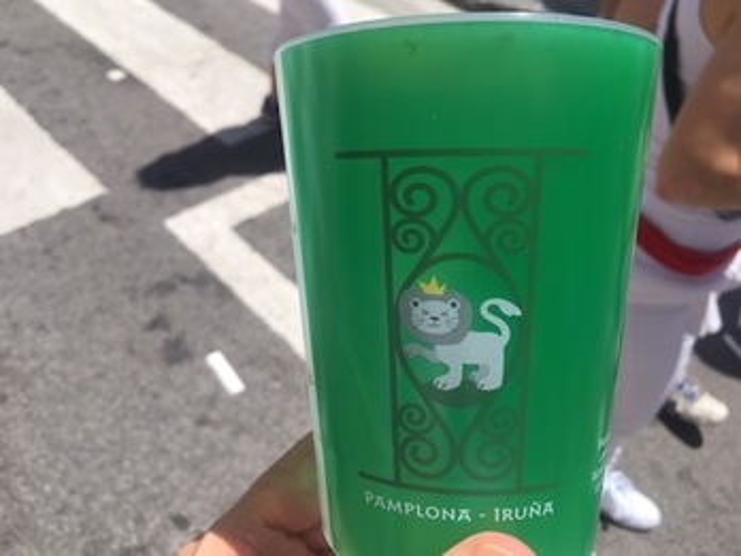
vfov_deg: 48.2
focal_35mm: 29
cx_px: 370
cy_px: 278
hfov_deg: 61.7
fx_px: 621
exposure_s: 1/1748
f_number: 2.2
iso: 25
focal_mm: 4.15
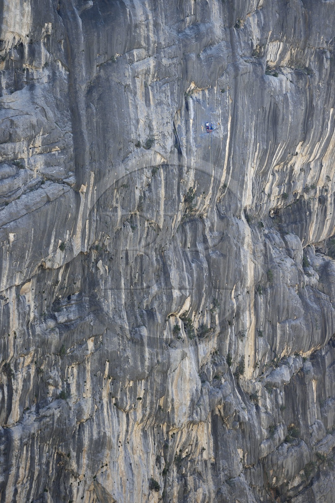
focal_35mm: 200
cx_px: 168
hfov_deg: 6.9
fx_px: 2794
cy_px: 252
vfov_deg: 10.3
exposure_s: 1/250
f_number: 6.3
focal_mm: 200
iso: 200
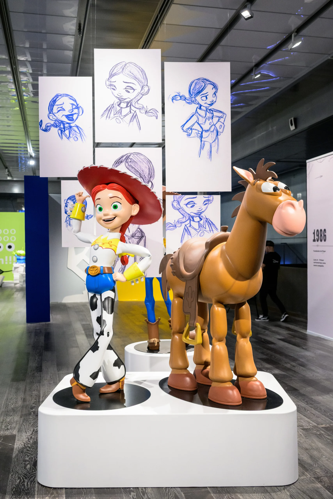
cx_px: 166
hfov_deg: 35.9
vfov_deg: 51.9
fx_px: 513
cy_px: 250
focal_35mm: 37
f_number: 4
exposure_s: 1/125
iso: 3200
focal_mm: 37
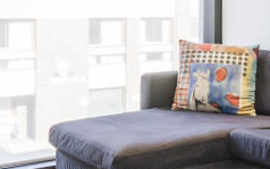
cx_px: 133
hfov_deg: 28.5
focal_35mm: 72
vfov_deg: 17.5
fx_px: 531
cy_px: -10
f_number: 8
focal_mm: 11
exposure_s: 1/30
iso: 320
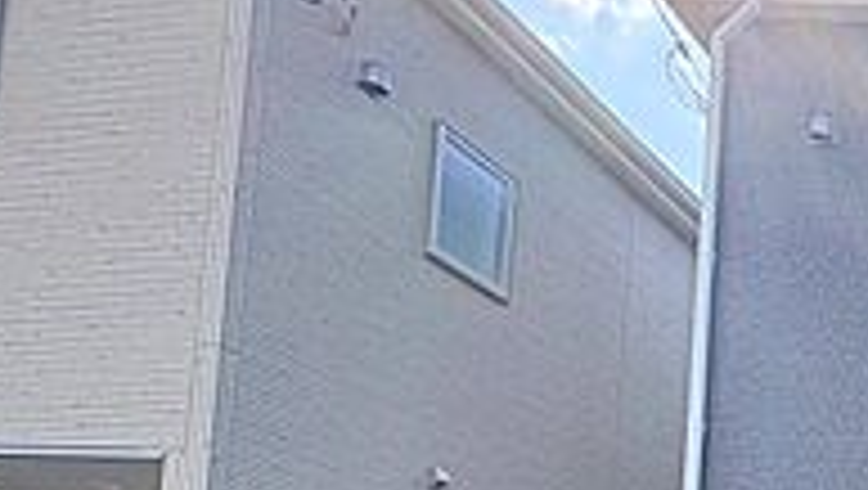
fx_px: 1129
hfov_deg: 26.7
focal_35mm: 49
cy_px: 722
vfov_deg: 21.0
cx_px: 1363
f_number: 2.2
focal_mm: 2.22
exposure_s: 1/529
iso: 64
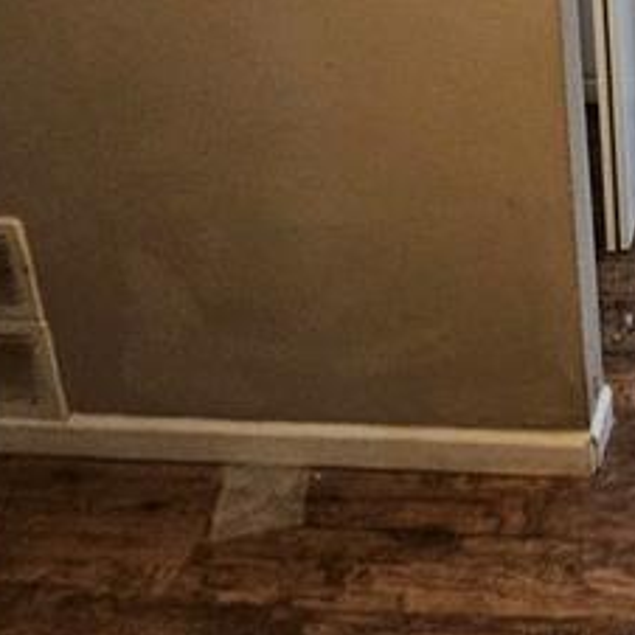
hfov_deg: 28.4
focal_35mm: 52
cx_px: 770
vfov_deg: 27.1
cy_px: -208
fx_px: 1079
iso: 400
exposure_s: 1/30
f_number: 2.2
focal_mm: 2.2
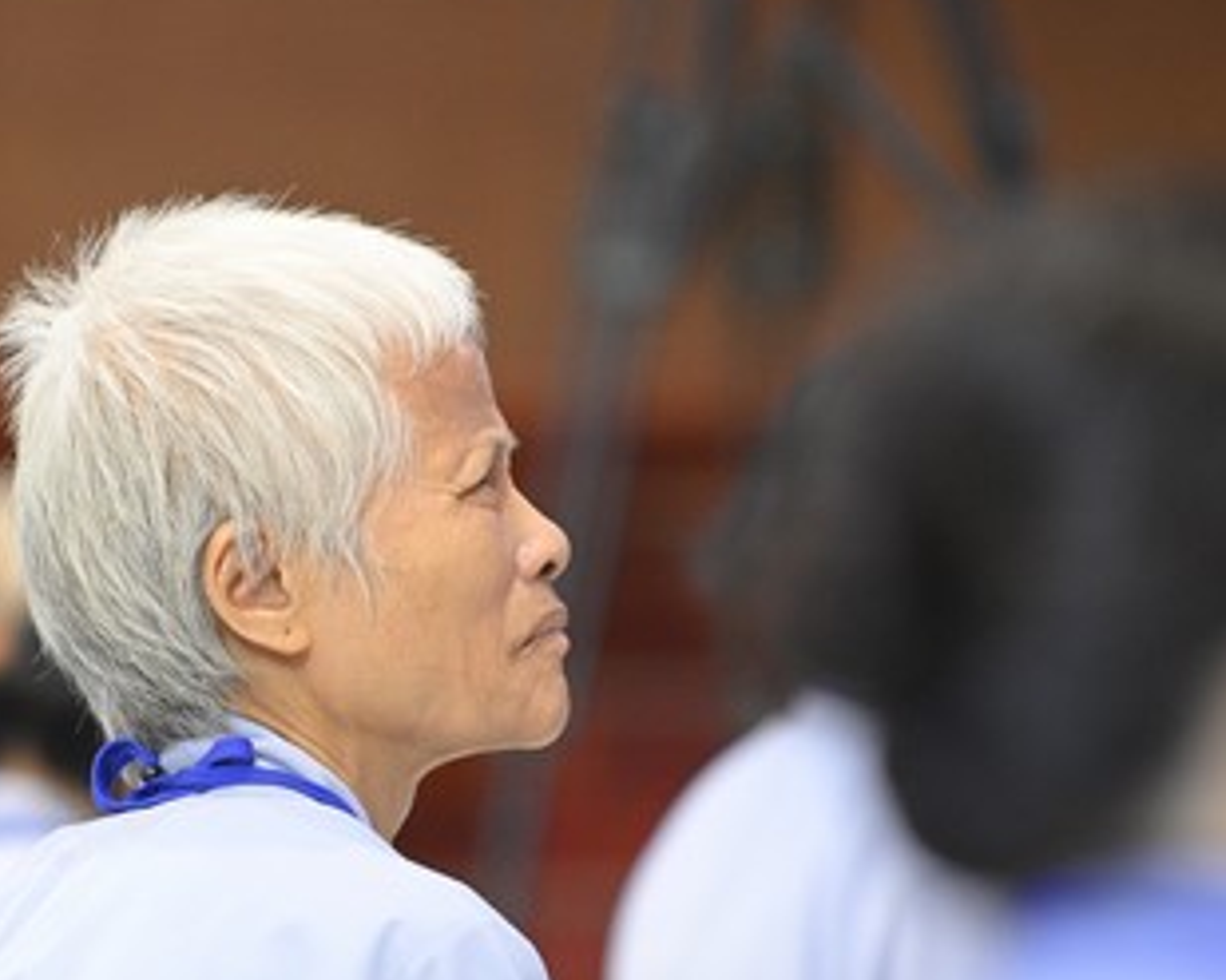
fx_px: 14328
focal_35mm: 395
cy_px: 671
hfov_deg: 4.9
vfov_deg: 3.9
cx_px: 242
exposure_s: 1/160
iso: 3200
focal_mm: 200
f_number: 3.2
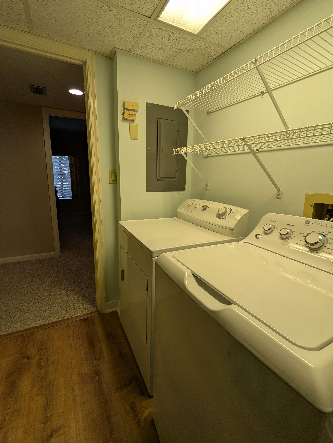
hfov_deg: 78.1
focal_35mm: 16
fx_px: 205
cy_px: 222
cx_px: 166
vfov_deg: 94.5
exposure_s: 1/60
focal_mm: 2.35
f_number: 2.2
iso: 45
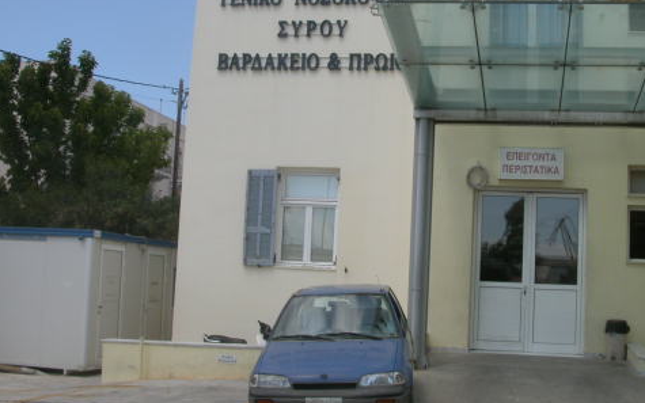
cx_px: 367
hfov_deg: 40.2
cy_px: 147
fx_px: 879
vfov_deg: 25.7
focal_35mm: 50
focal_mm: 8.9
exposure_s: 1/337
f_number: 6.3
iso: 100
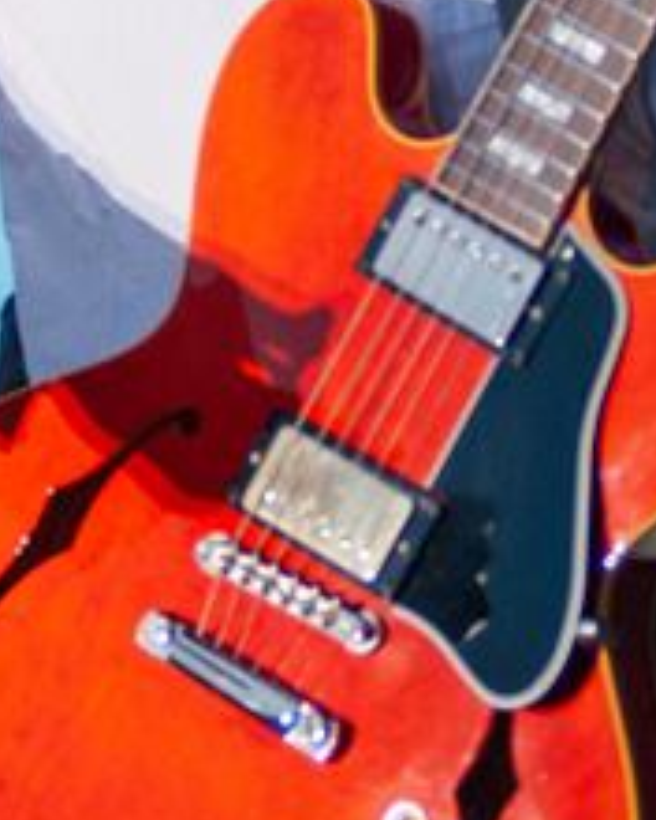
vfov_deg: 4.9
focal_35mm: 396
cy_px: -294
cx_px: 37
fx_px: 9610
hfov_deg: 3.9
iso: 500
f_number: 2.8
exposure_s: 1/800
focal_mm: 86
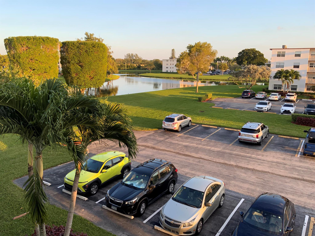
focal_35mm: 29
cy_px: 118
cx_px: 158
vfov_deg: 48.2
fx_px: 264
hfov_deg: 61.7
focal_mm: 3
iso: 16
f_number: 1.8
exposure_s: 1/353
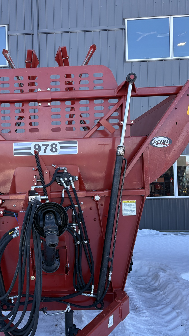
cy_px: 171
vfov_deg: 52.8
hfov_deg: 30.4
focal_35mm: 38
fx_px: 339
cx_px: 36
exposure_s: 1/503
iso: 50
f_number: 1.6
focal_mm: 5.96
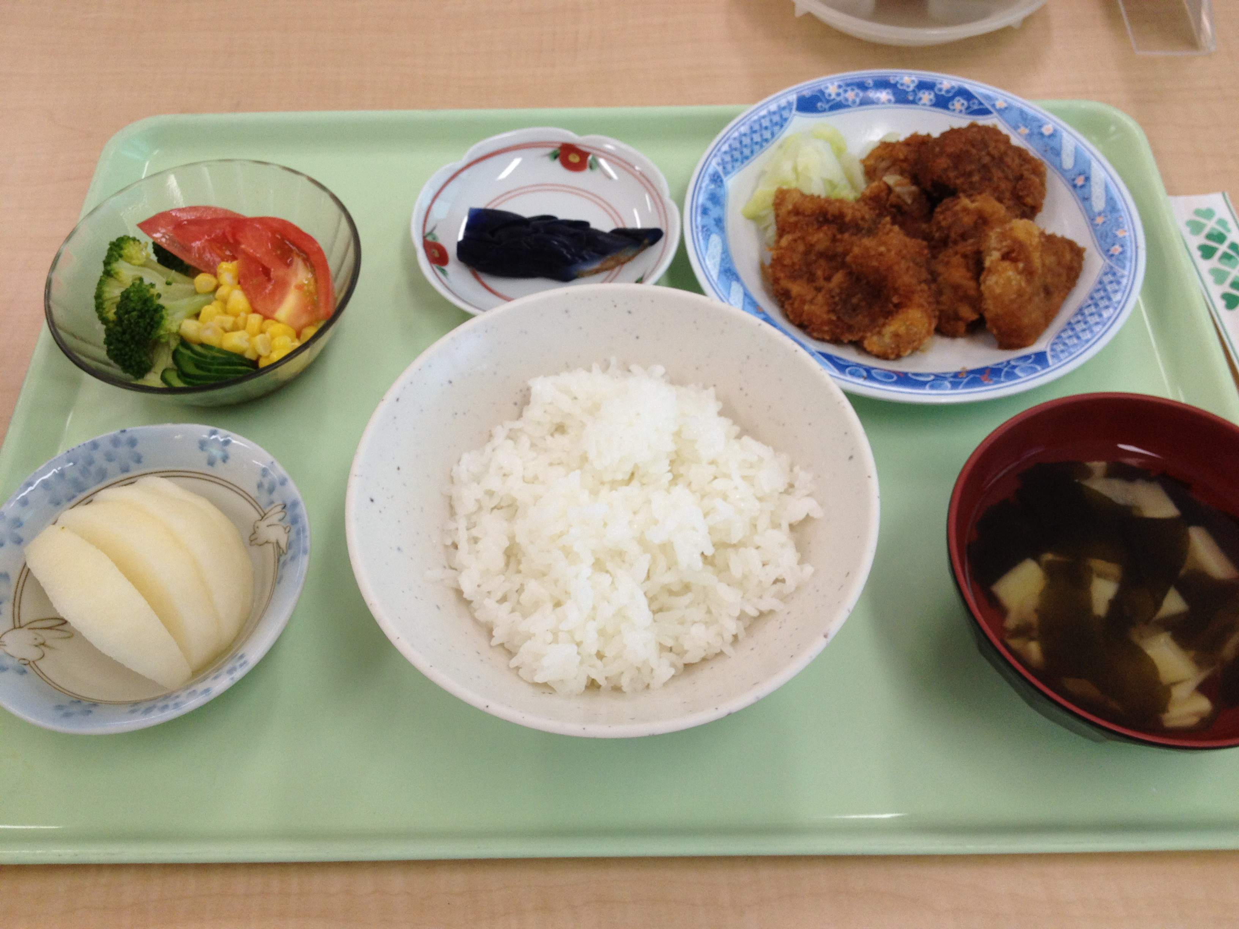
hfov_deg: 52.6
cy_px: 464
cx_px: 620
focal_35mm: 35
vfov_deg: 40.7
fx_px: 1253
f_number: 2.4
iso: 100
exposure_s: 1/120
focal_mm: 4.28
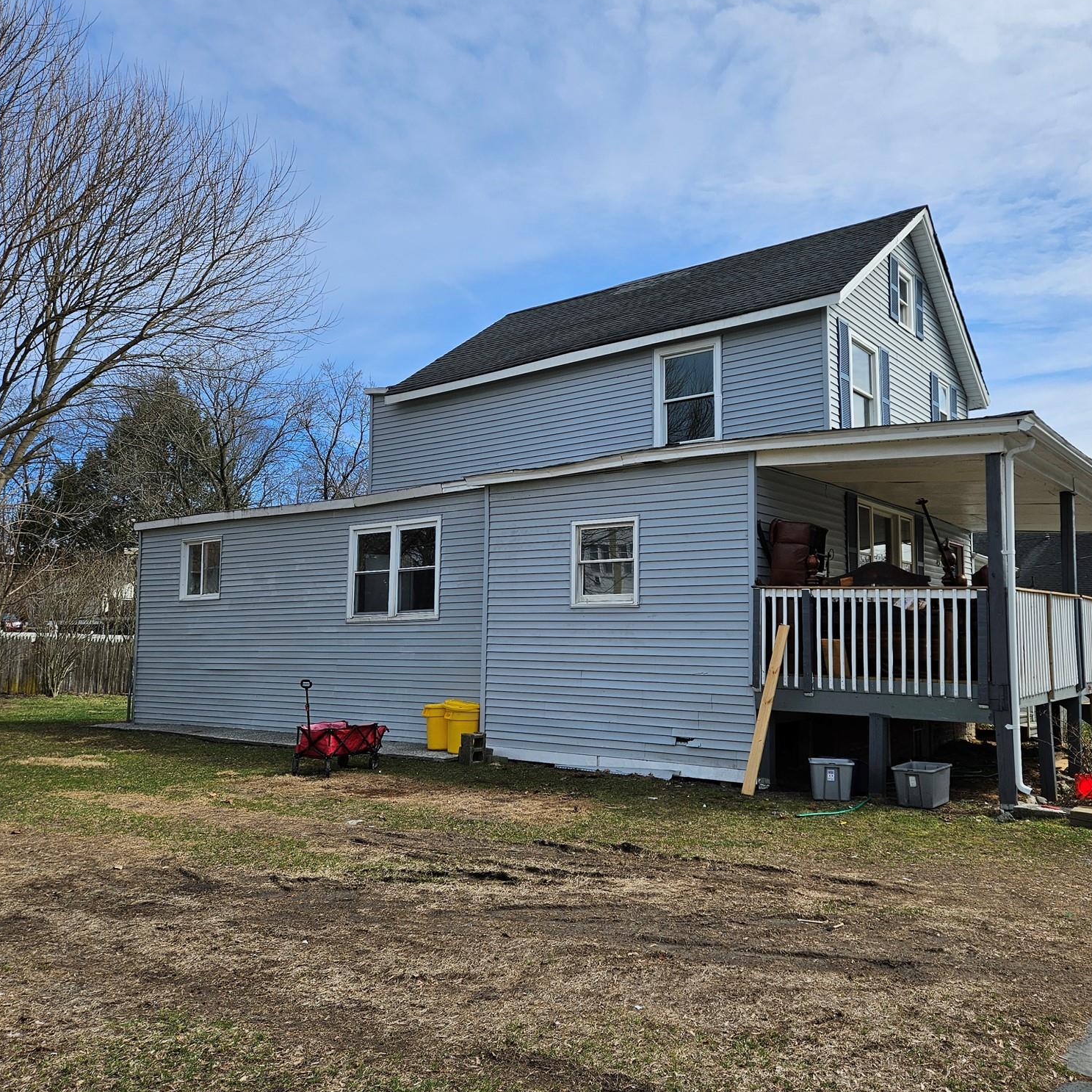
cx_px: 668
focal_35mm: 28
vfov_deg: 57.3
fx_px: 999
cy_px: 530
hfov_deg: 56.8
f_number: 1.8
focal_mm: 5.4
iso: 25
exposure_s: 1/2531
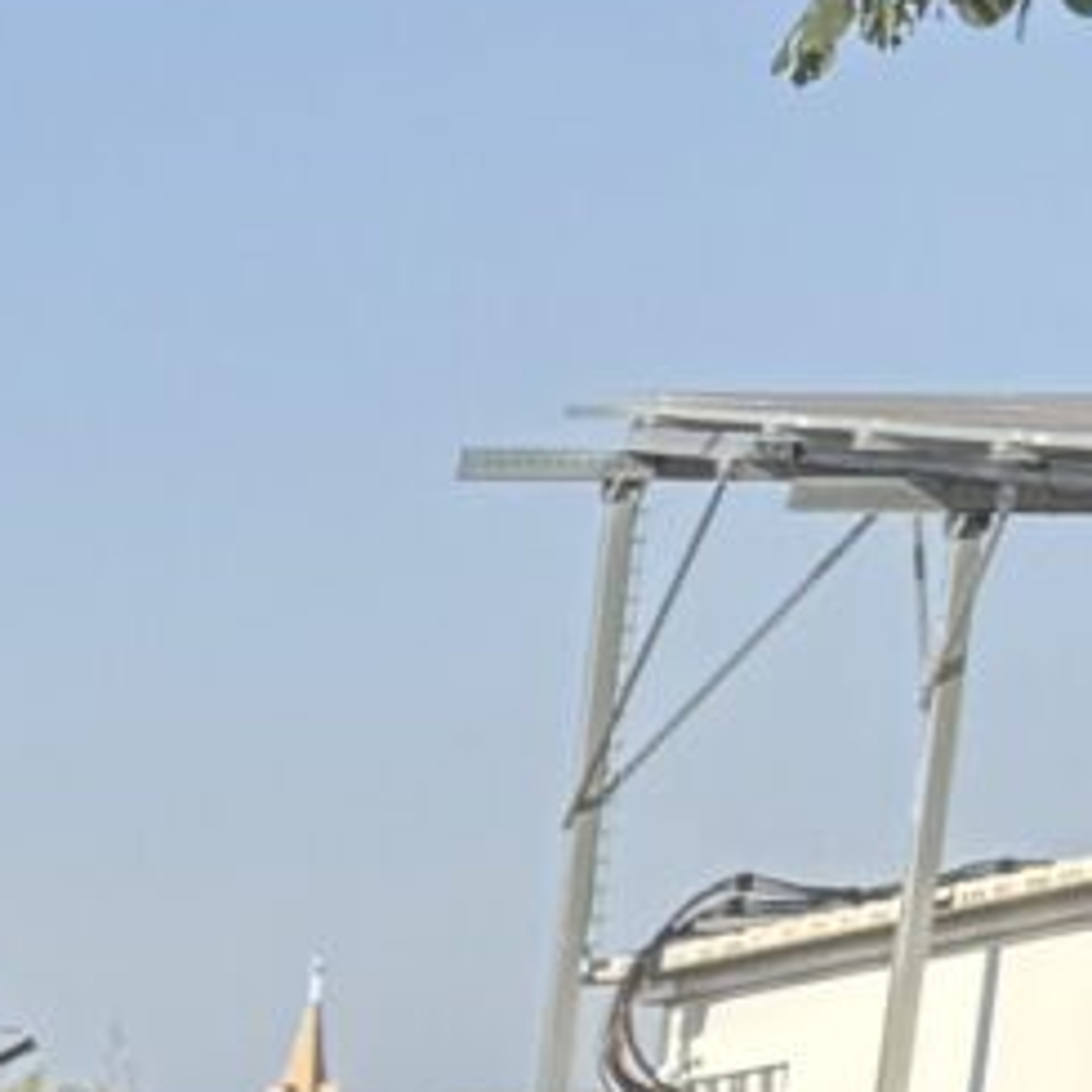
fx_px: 7923
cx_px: -3829
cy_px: 3289
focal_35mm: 222
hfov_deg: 6.1
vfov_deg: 7.0
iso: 80
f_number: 1.78
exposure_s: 1/2105
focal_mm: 6.76
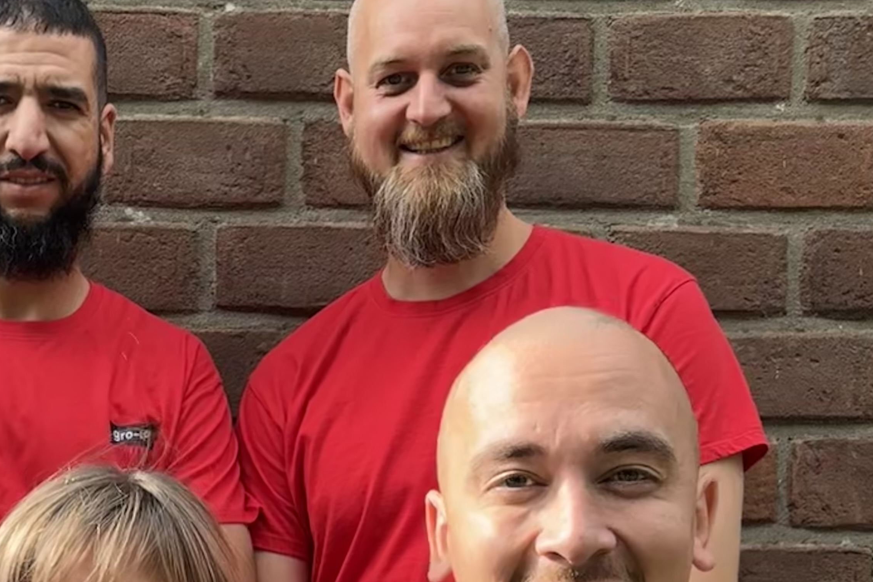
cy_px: 723
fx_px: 1649
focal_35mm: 68
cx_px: 107
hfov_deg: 28.6
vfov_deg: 18.8
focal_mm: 5.96
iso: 50
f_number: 1.6
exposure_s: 1/565
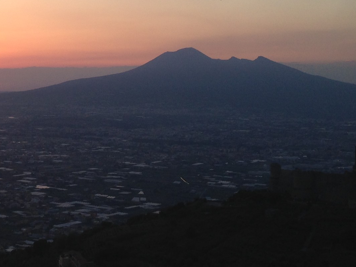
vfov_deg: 19.8
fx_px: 761
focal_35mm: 74
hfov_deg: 25.5
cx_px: 33
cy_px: 88
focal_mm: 4.12
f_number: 2.4
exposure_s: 1/187
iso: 50
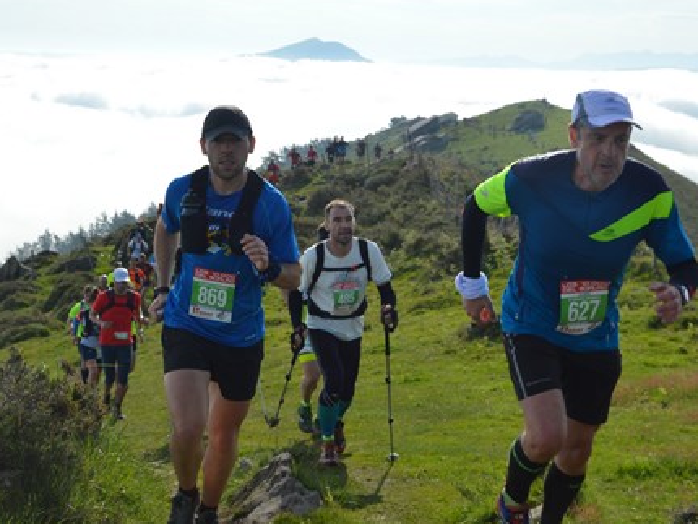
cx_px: 366
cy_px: 219
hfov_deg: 28.5
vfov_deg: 21.6
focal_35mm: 68
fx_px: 1372
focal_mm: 30
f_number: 9
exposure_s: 1/320
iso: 100
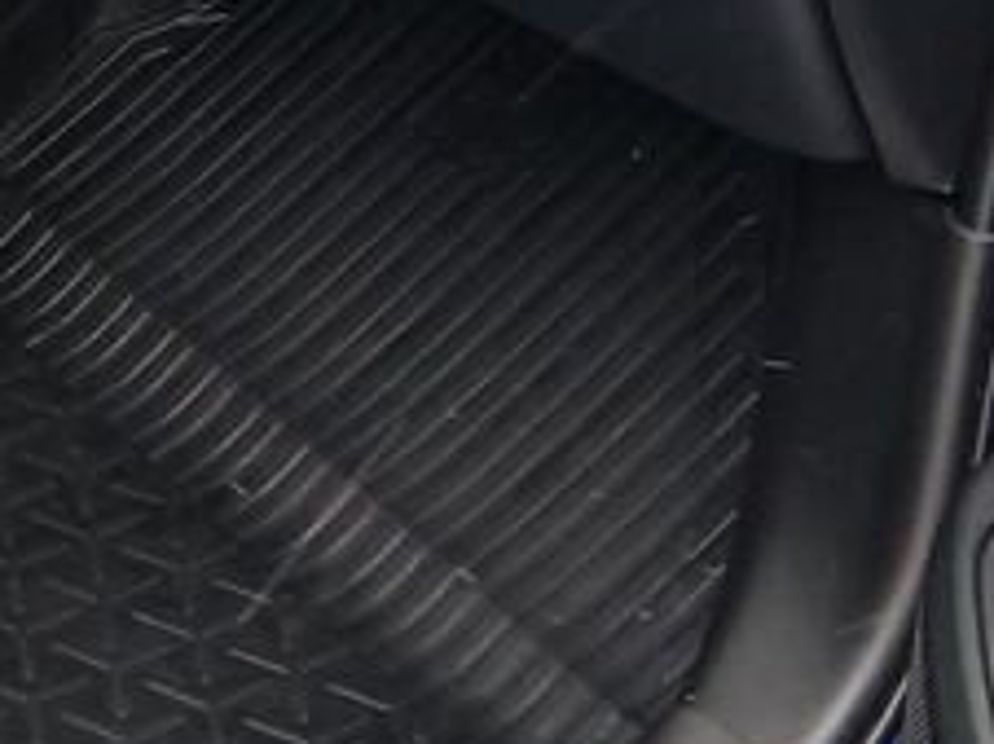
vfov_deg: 12.1
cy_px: -251
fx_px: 3385
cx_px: -537
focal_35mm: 118
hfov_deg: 15.3
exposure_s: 1/50
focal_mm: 3.98
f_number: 1.8
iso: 100
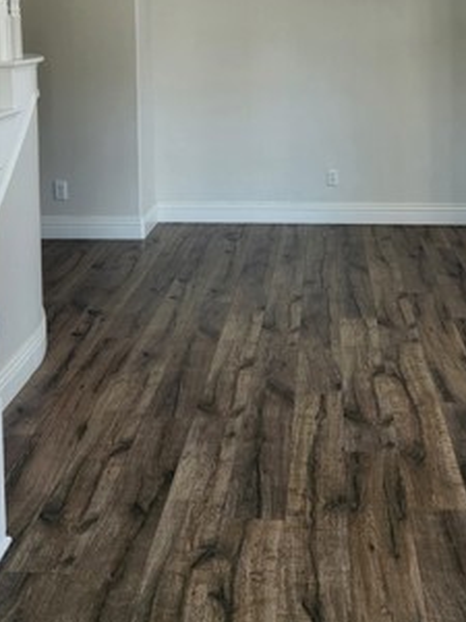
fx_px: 880
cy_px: 73
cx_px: 240
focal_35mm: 49
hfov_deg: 29.7
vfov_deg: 36.7
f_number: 1.8
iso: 64
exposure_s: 1/180
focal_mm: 5.4
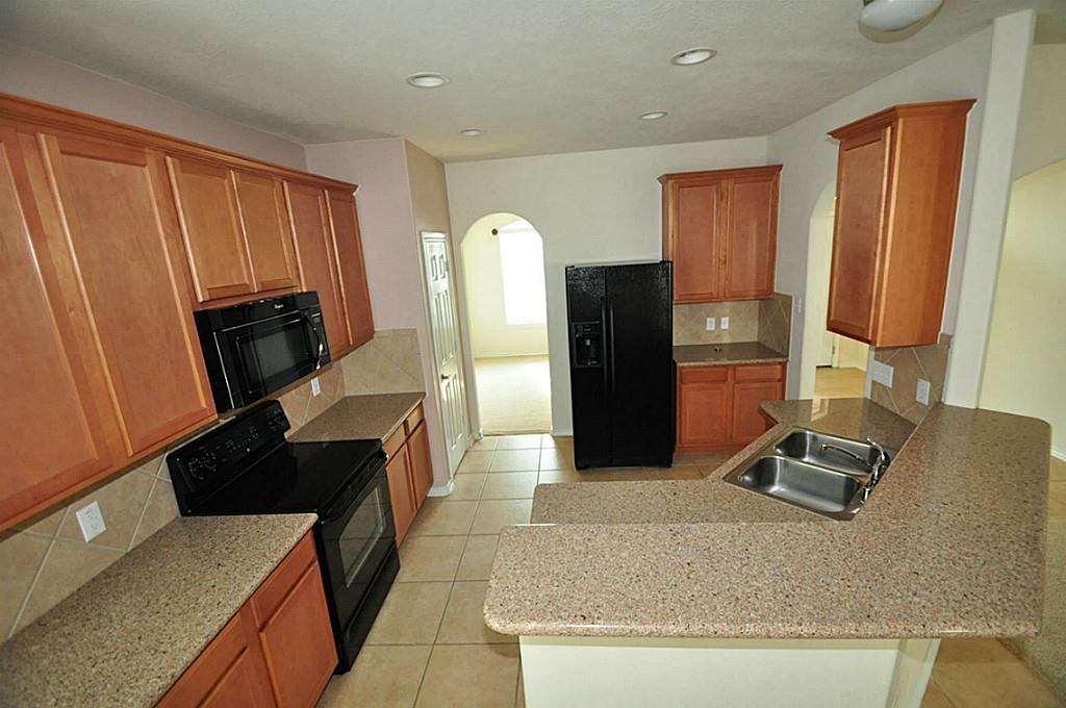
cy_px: 354
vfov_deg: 77.2
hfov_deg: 100.5
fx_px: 444
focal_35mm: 15
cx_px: 533
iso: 800
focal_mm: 10
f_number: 4
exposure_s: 1/60
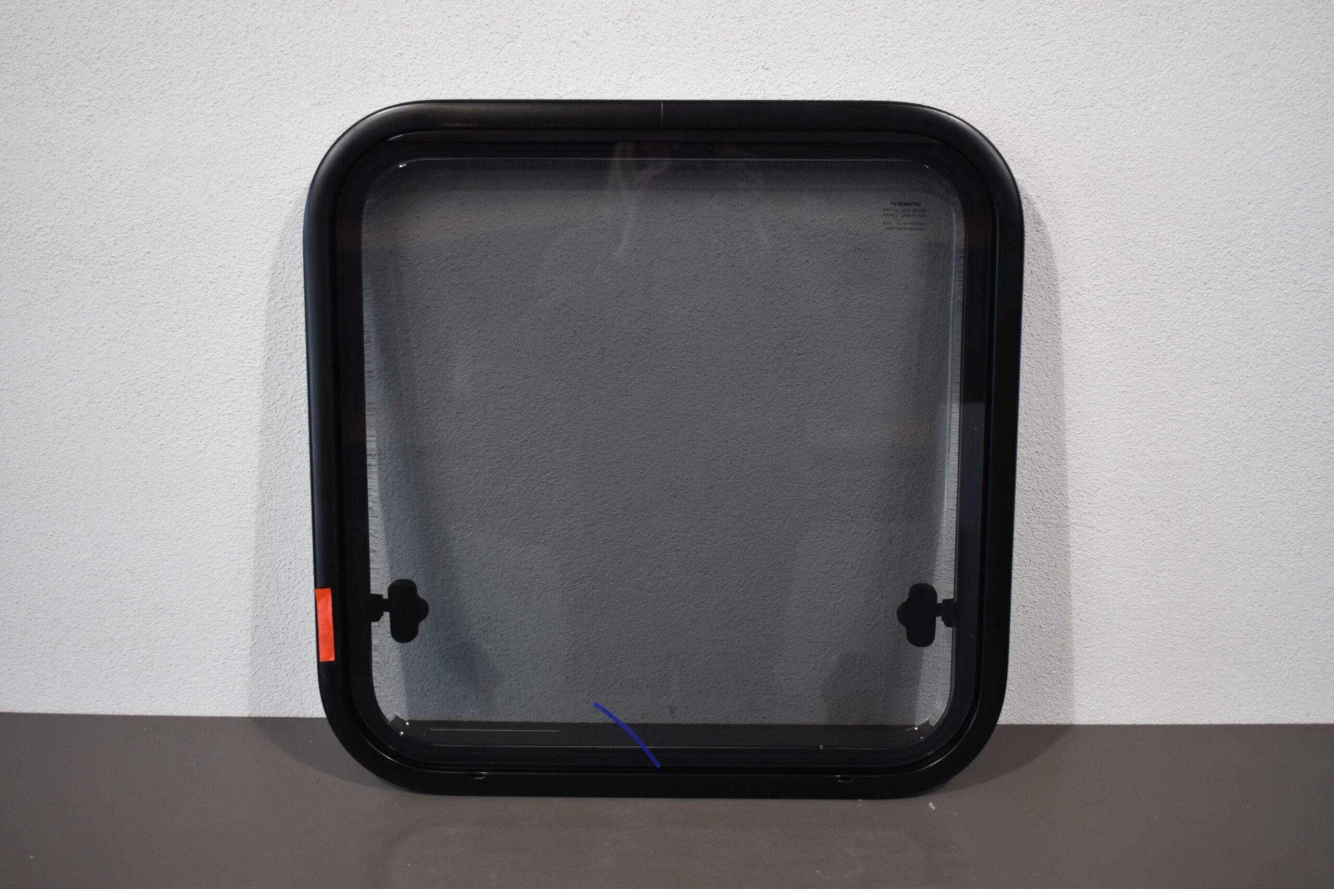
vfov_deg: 33.0
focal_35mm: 40
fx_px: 1501
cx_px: 667
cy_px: 444
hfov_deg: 47.9
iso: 800
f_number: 4
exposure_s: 1/200
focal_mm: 27
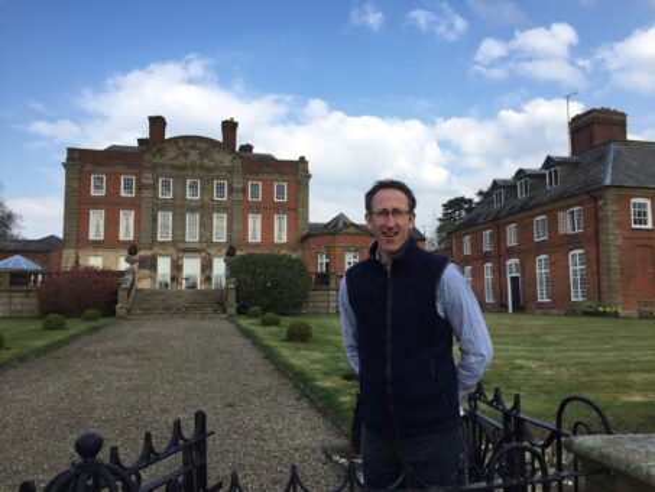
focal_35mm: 29
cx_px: 328
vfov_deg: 48.2
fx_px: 549
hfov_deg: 61.6
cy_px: 246
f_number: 2.2
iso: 32
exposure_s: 1/1099
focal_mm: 4.15
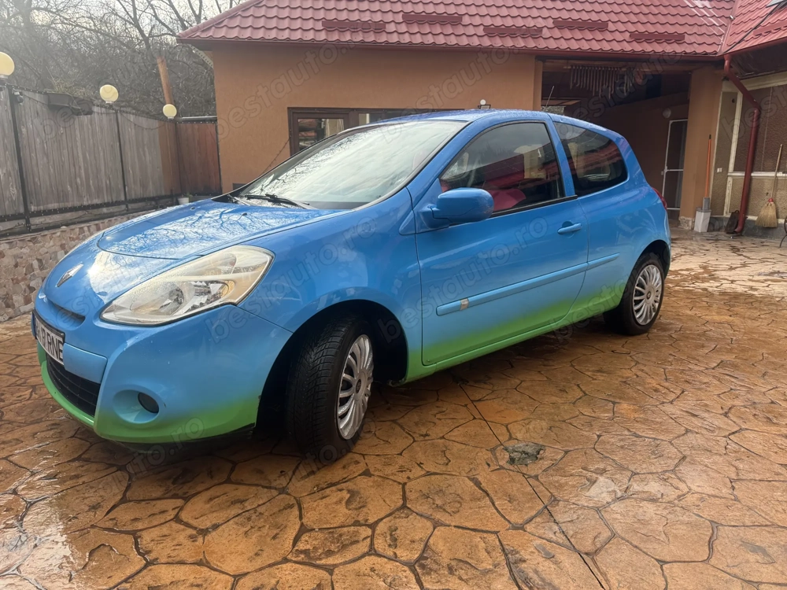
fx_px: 546
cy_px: 295
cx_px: 394
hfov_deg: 71.6
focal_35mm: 24
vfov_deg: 56.8
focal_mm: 6.76
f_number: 1.78
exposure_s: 1/1271
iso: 100
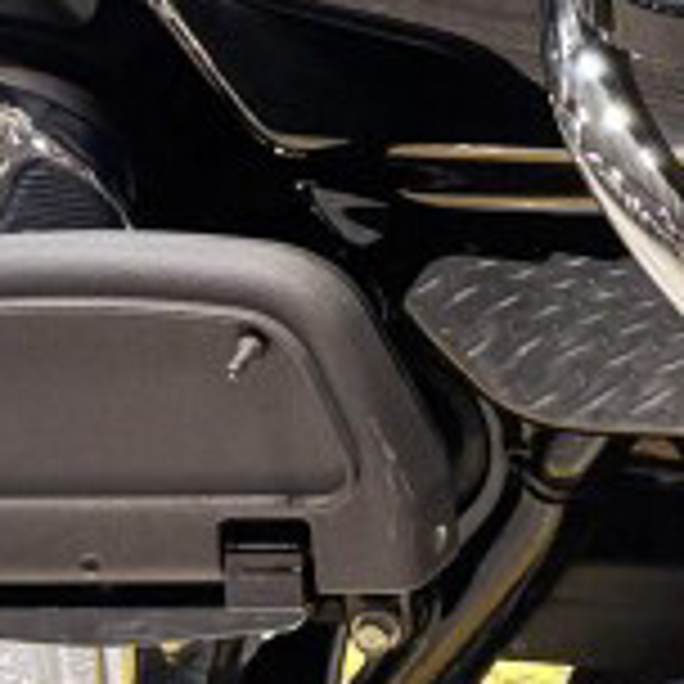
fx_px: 3599
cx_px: 1631
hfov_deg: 9.6
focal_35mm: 161
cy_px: -729
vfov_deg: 10.0
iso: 64
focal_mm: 5.96
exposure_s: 1/120
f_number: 1.6
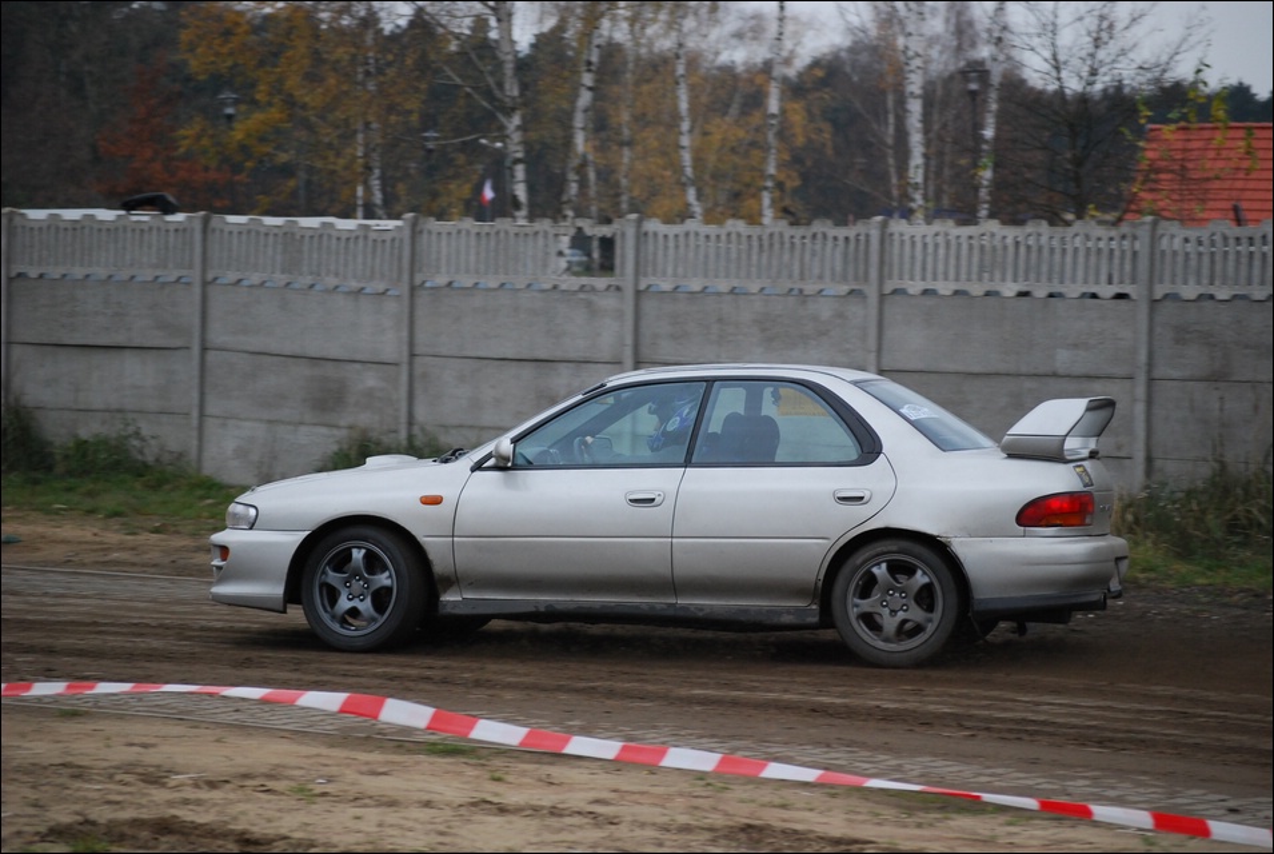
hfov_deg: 15.9
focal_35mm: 129
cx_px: 637
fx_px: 4572
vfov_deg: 10.7
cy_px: 427
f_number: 4.5
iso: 720
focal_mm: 86
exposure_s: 1/500
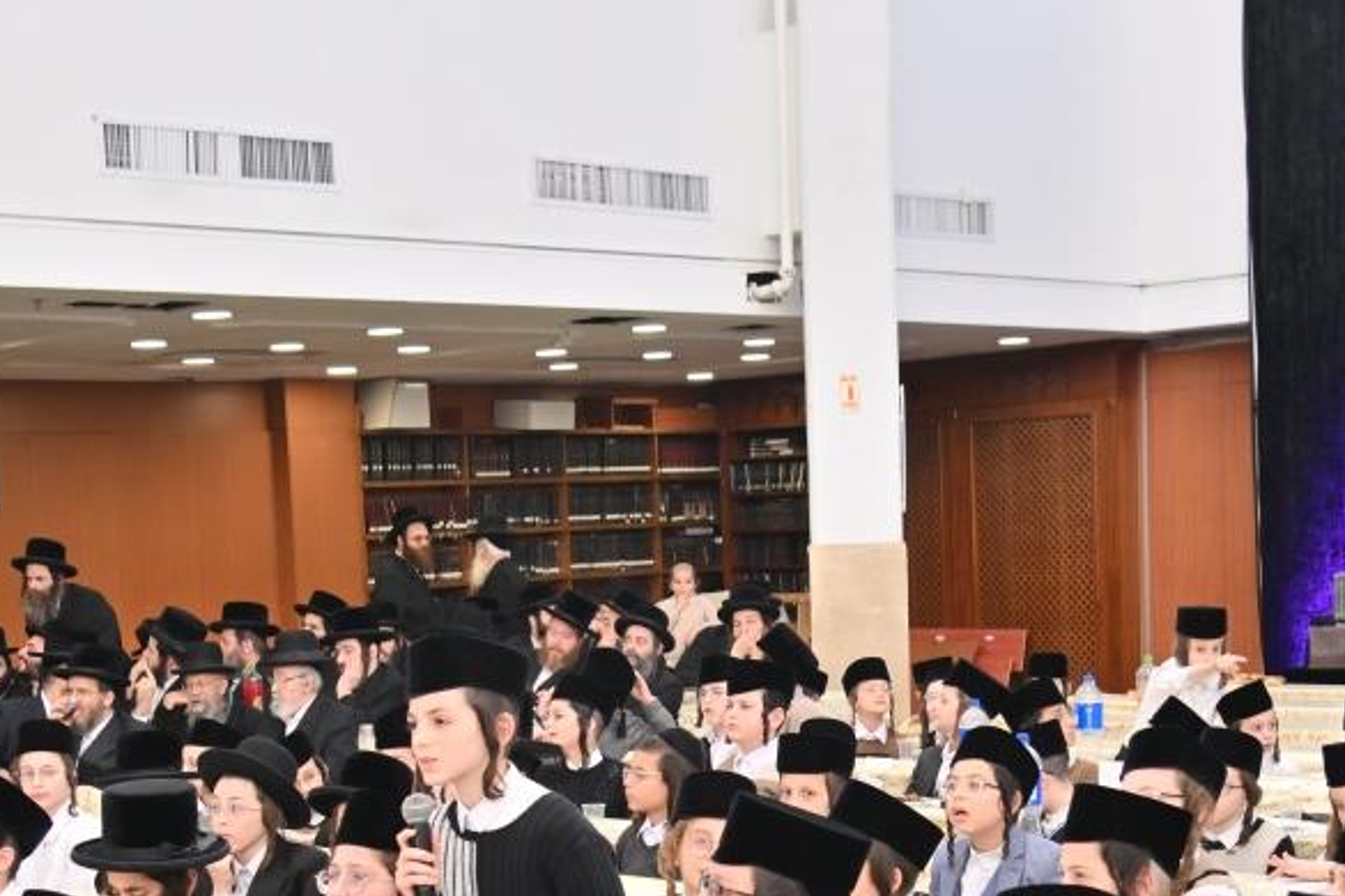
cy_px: 779
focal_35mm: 63
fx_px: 2354
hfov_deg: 31.8
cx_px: 554
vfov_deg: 21.2
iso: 500
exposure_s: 1/500
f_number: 4
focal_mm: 24
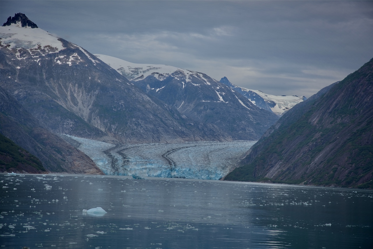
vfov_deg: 13.0
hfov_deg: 19.5
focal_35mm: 105
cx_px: 186
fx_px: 1088
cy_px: 124
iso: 100
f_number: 8
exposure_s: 1/250
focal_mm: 105
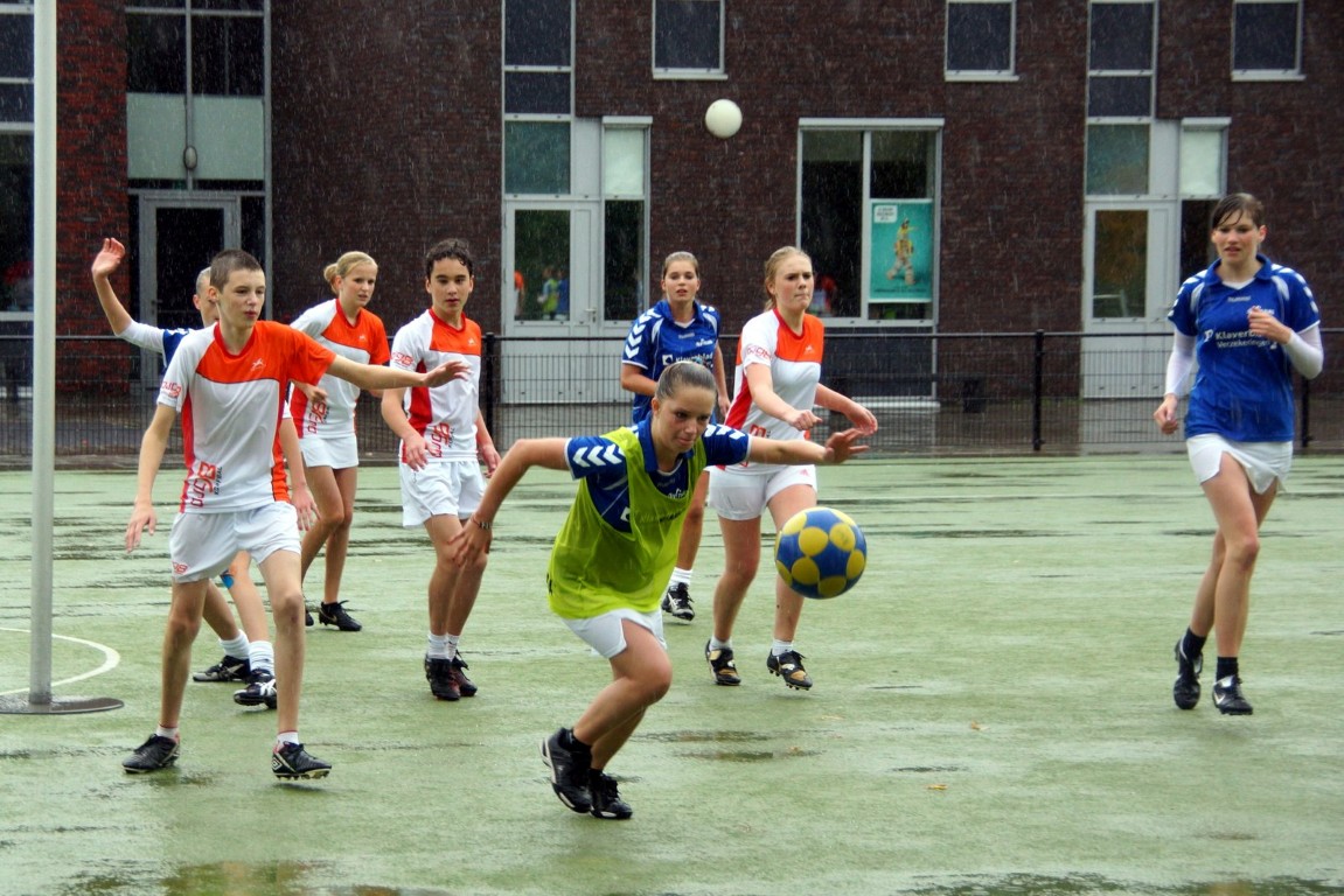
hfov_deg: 22.6
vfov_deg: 15.2
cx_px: 672
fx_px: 3361
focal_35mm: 90
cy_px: 448
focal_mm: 60
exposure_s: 1/250
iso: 320
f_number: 5
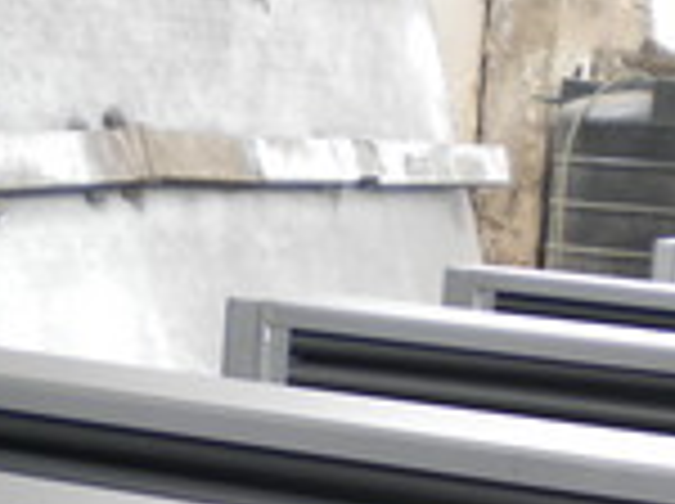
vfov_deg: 12.1
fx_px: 2278
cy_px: 731
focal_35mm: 117
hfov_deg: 16.9
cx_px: 342
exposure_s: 1/79.2
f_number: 3.1
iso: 80
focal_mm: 6.3
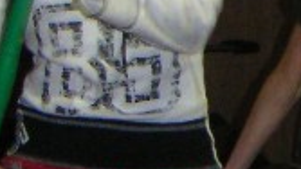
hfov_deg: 10.0
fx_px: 1620
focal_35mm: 203
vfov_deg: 6.0
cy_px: 92
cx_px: 561
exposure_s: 1/45
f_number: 2.9
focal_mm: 5.1
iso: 200
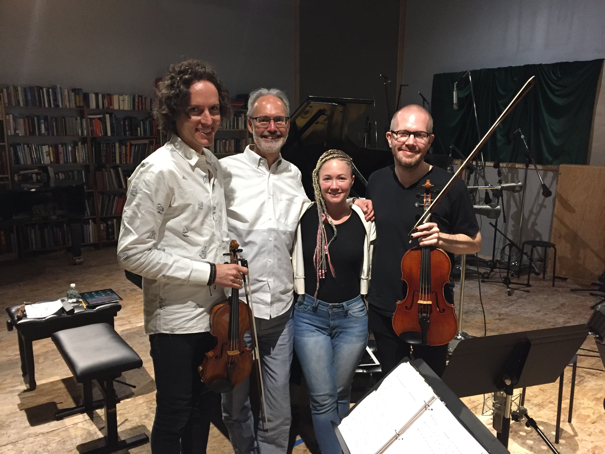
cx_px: 302
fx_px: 507
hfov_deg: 61.7
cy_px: 227
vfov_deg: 48.2
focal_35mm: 29
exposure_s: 1/30
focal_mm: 4.15
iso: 250
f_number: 2.2
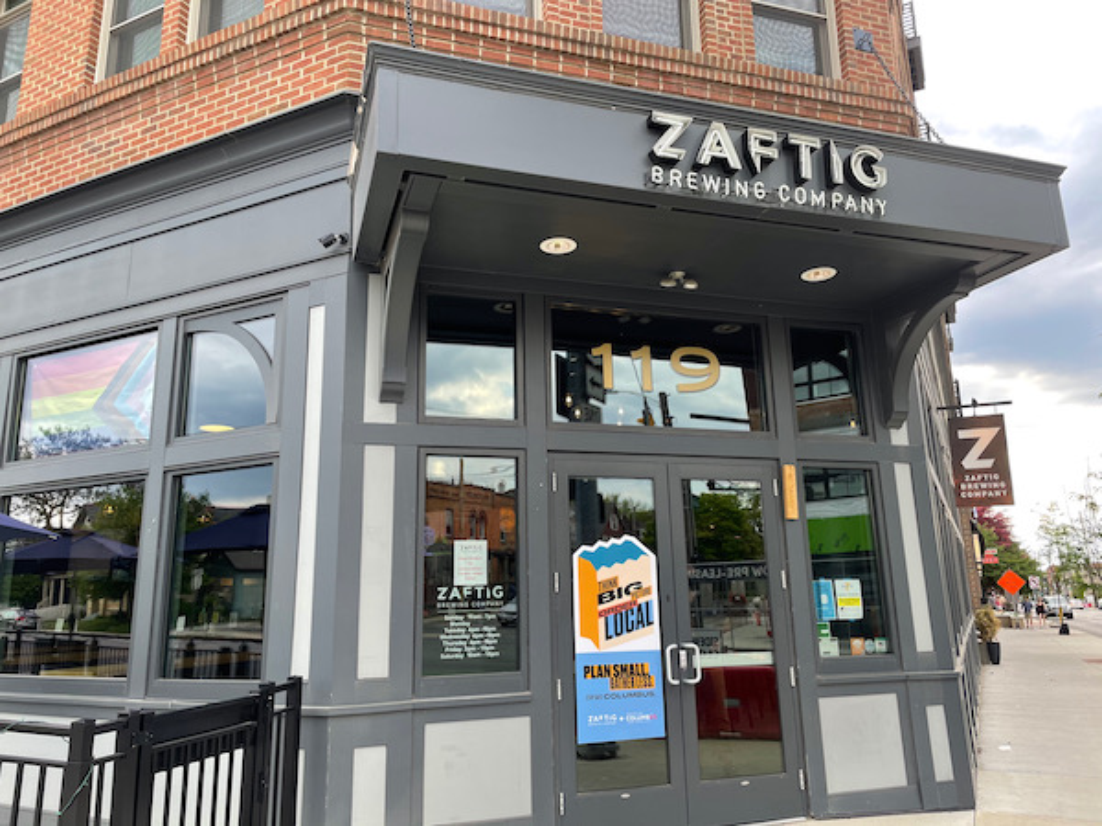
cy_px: 413
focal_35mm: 26
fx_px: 828
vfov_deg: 53.1
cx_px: 551
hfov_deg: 67.3
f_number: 1.6
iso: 32
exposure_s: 1/233
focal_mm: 4.2
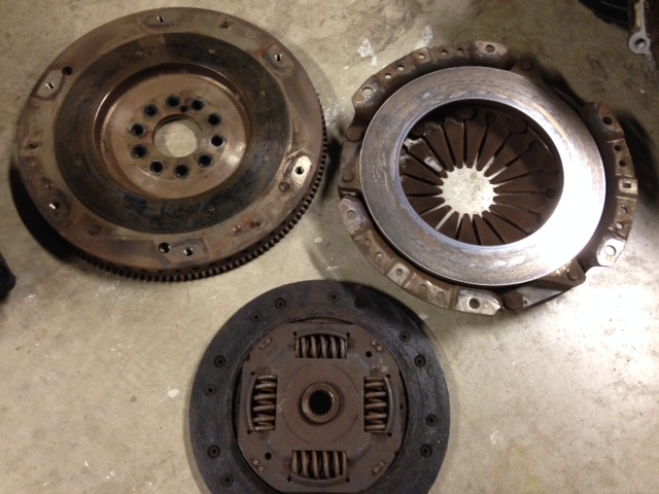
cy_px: 247
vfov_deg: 42.9
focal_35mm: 33
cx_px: 330
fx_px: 628
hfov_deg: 55.4
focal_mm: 4.12
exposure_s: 1/20
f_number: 2.4
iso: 250
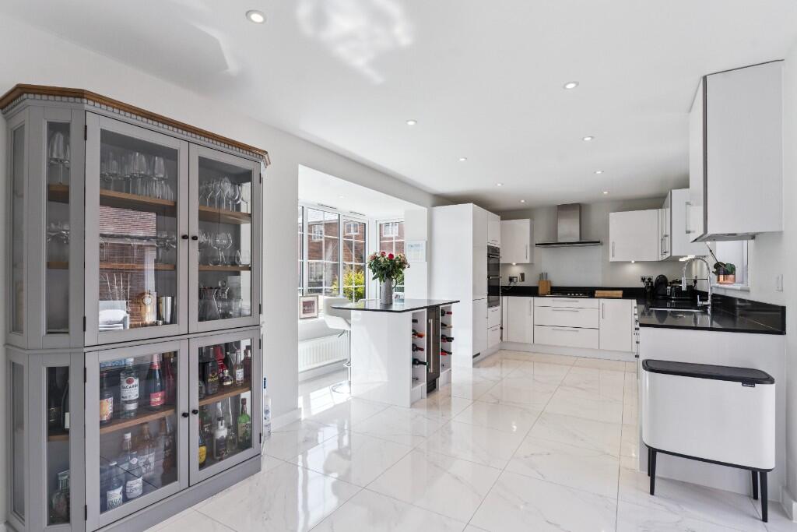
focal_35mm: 17
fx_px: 376
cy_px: 266
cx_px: 398
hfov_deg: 93.3
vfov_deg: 70.5
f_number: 6.3
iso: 800
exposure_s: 1/320
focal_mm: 17
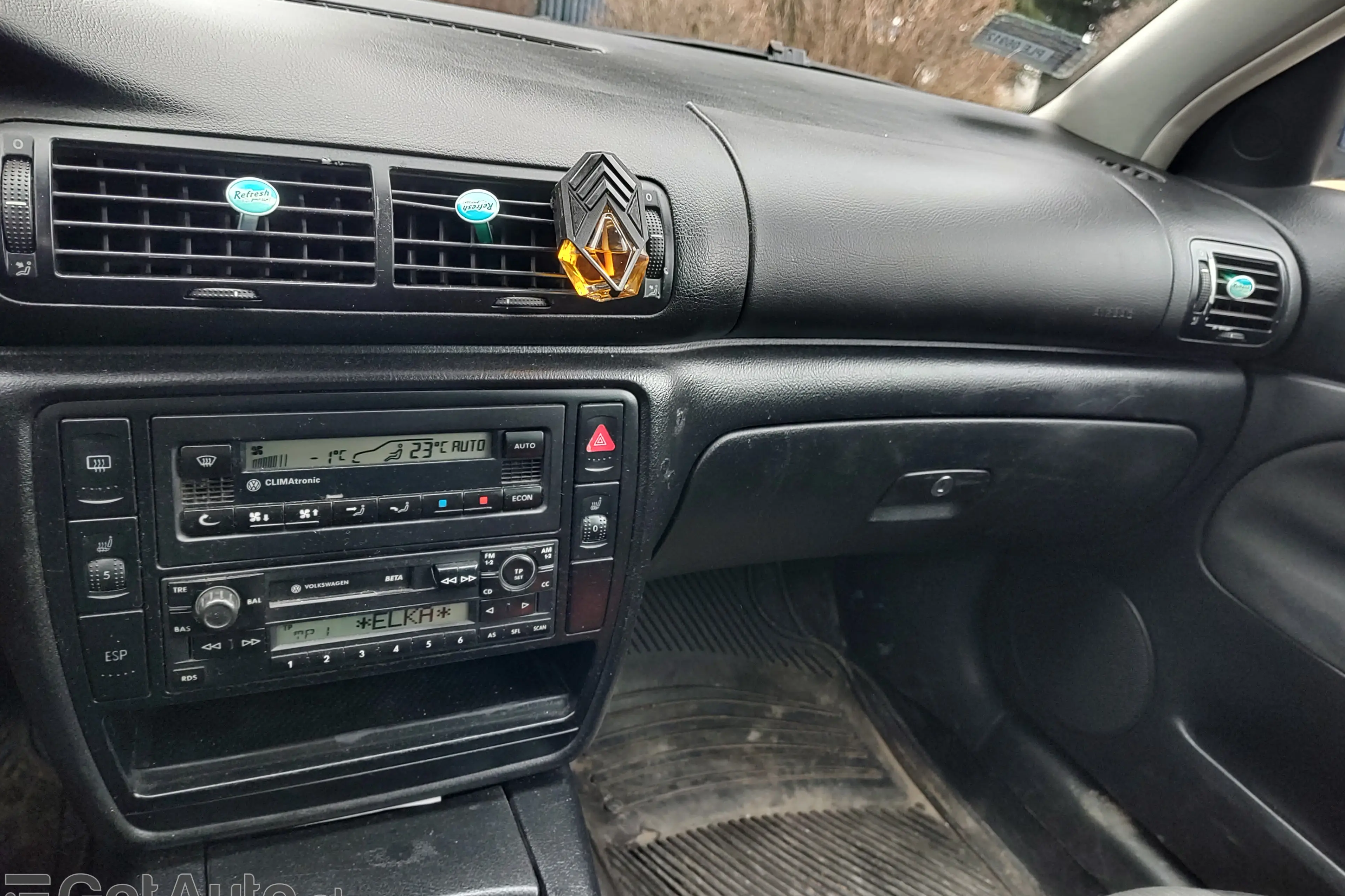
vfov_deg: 53.1
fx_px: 897
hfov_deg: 73.7
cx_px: 671
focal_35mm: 24
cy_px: 432
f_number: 1.8
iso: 245
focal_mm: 5.56
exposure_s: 1/33.3
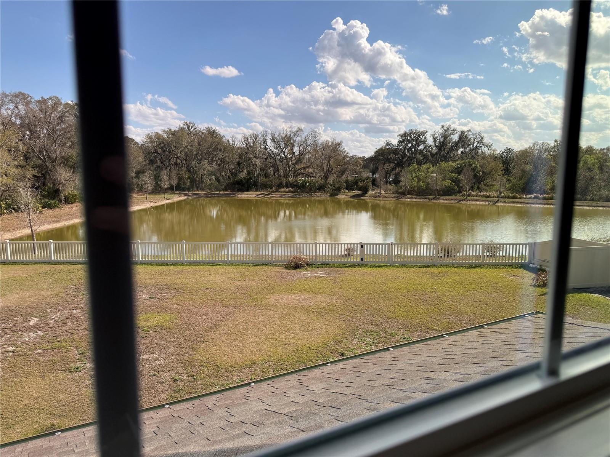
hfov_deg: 71.6
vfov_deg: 56.8
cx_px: 305
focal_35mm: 24
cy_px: 228
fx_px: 423
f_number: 1.78
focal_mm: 6.76
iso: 80
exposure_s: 1/3021
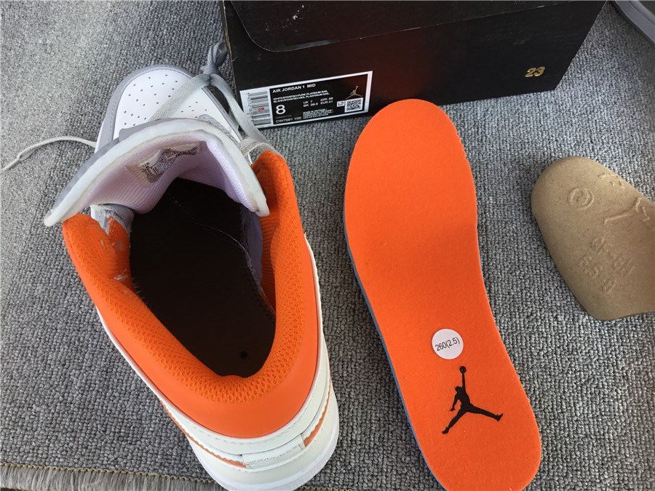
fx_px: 587
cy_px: 246
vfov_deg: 45.4
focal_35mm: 31
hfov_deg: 58.4
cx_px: 328
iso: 25
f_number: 2.4
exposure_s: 1/100
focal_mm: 3.3
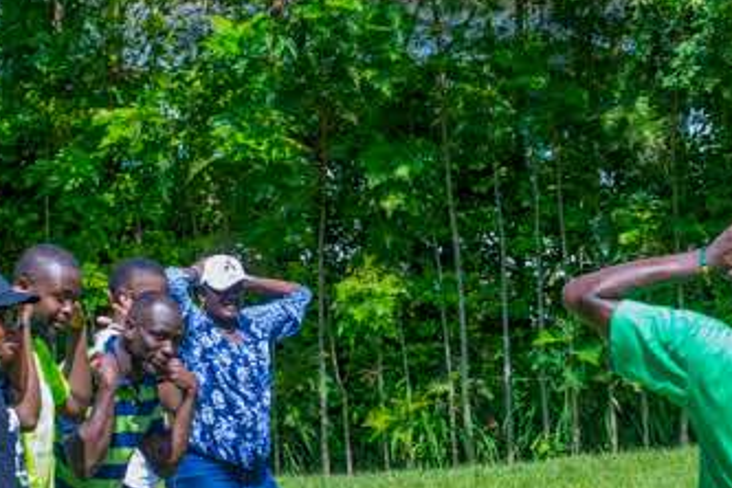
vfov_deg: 7.2
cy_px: 430
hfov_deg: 10.7
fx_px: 3883
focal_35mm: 191
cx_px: 618
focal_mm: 50
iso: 100
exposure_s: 1/125
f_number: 8
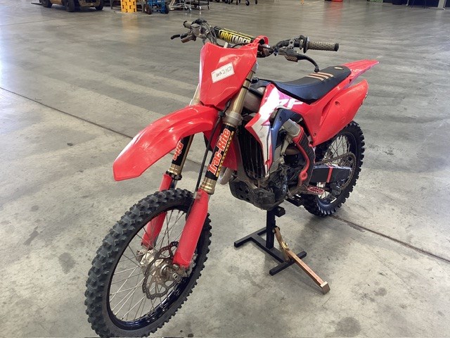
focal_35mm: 31
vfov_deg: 45.4
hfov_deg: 58.4
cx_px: 225
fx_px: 403
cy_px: 169
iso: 80
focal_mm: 3.3
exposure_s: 1/60
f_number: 2.4
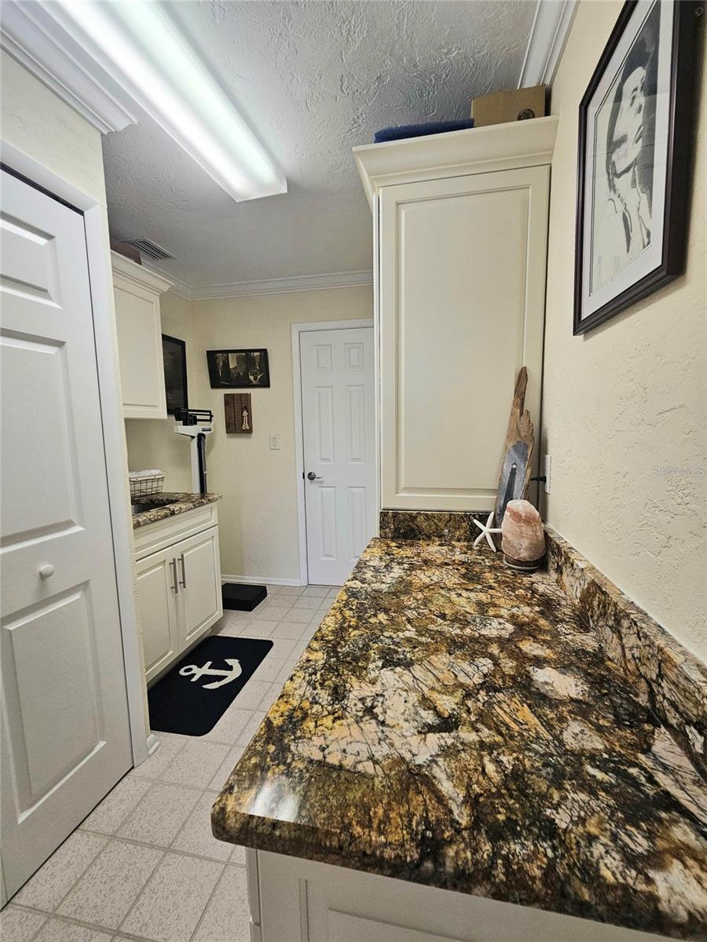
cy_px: 471
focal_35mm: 13
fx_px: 354
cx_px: 354
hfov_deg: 89.9
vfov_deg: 106.2
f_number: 2.2
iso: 80
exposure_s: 1/60.2
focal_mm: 2.2
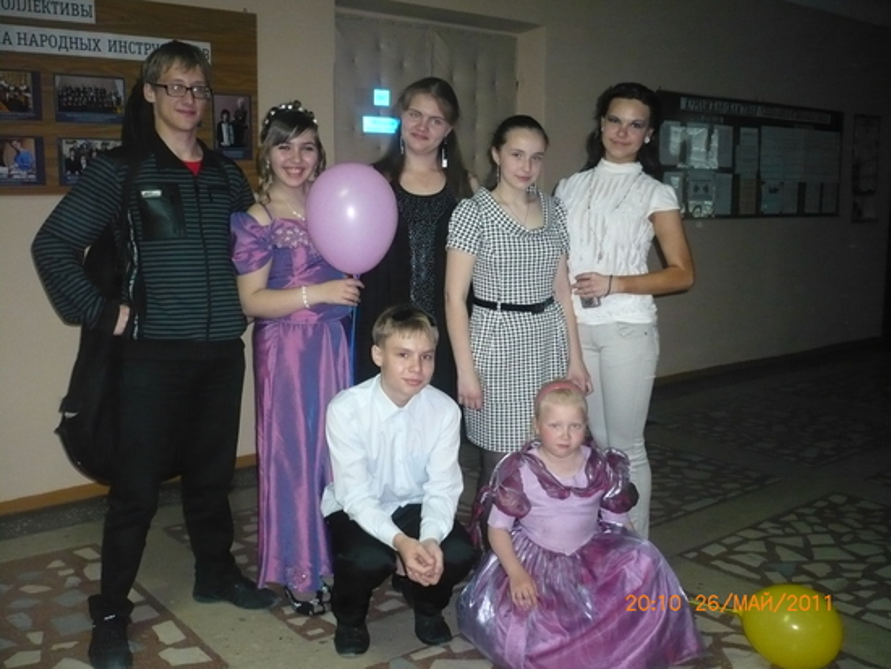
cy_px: 334
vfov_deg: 40.7
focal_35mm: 35
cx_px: 446
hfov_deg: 52.6
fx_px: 901
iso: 400
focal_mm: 5.8
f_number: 2.8
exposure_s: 1/30
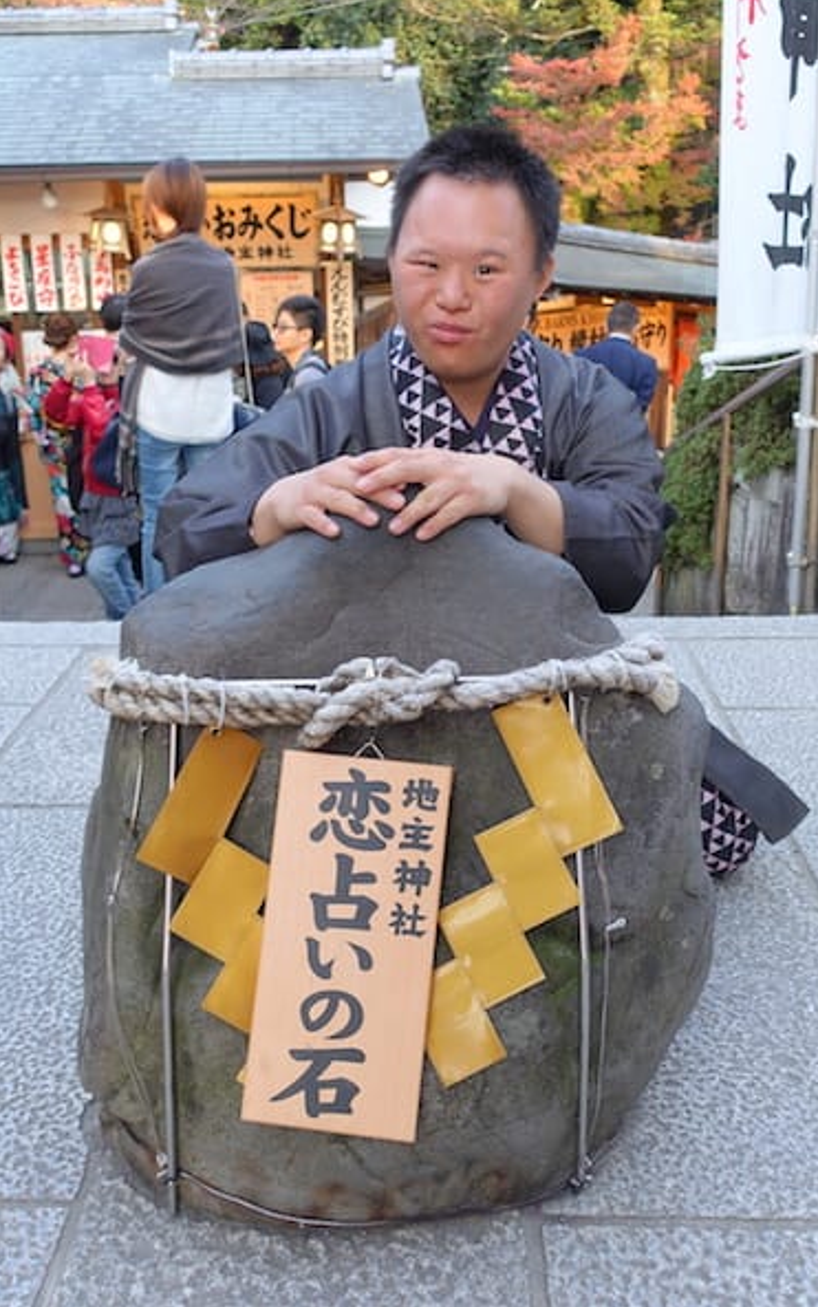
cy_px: 650
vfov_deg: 58.1
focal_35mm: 33
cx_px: 384
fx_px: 1176
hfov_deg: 38.3
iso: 125
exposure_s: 1/80
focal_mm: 11.56
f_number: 2.8
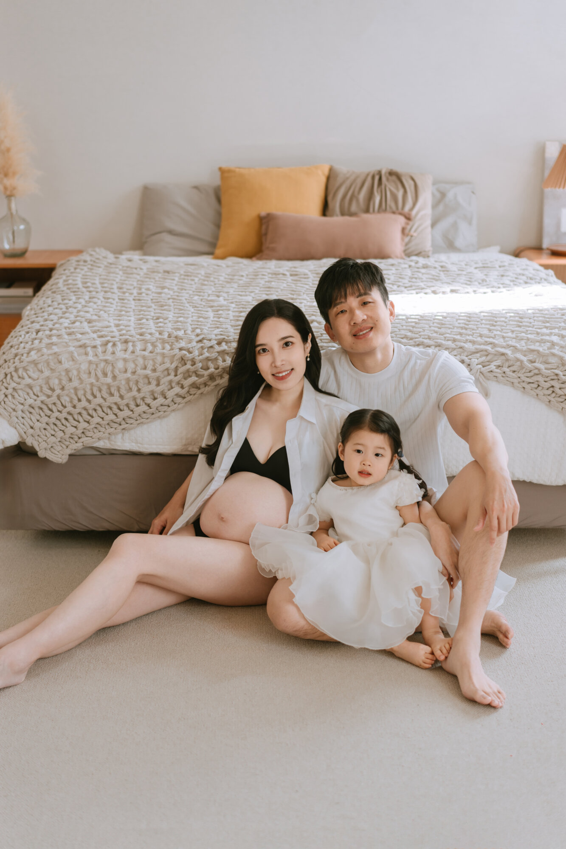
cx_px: 283
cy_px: 424
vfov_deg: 36.2
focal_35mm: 55
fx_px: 1297
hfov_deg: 24.6
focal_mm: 55
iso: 250
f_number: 2.2
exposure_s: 1/500
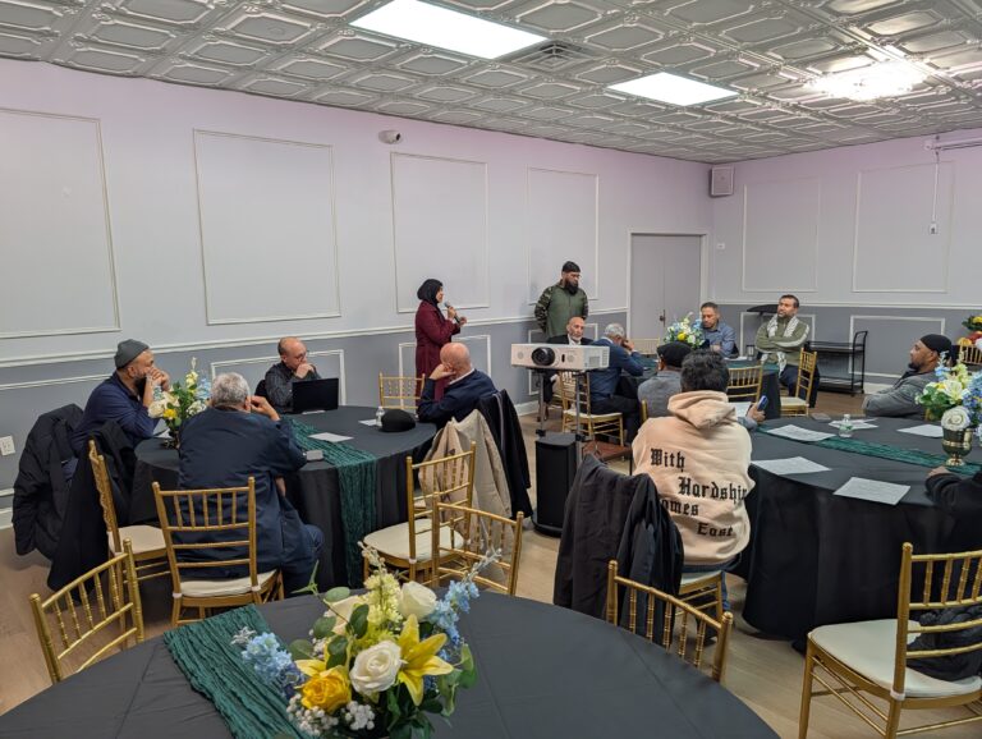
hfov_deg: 71.5
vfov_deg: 56.9
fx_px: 682
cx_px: 491
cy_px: 370
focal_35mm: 24
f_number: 1.68
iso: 191
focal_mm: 6.9
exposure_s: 1/146
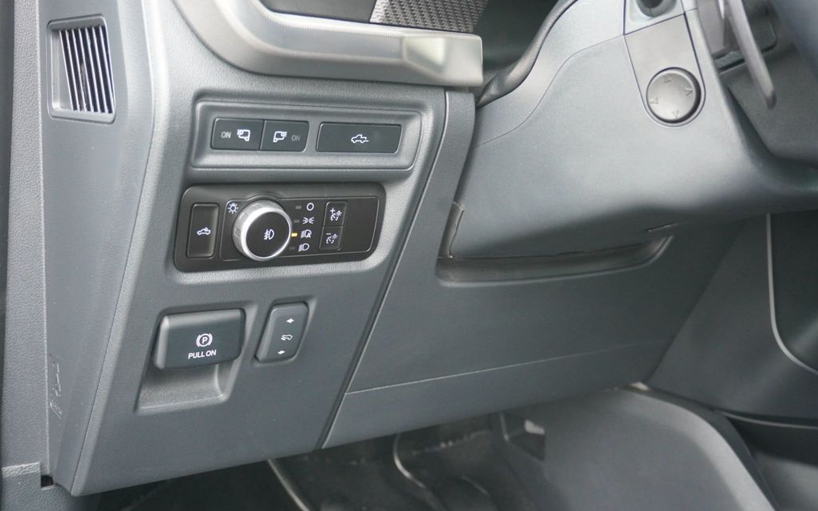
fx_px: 925
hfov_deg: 47.7
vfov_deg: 30.9
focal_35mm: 42
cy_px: 242
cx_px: 409
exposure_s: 1/160
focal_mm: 27
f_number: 4.5
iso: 2500
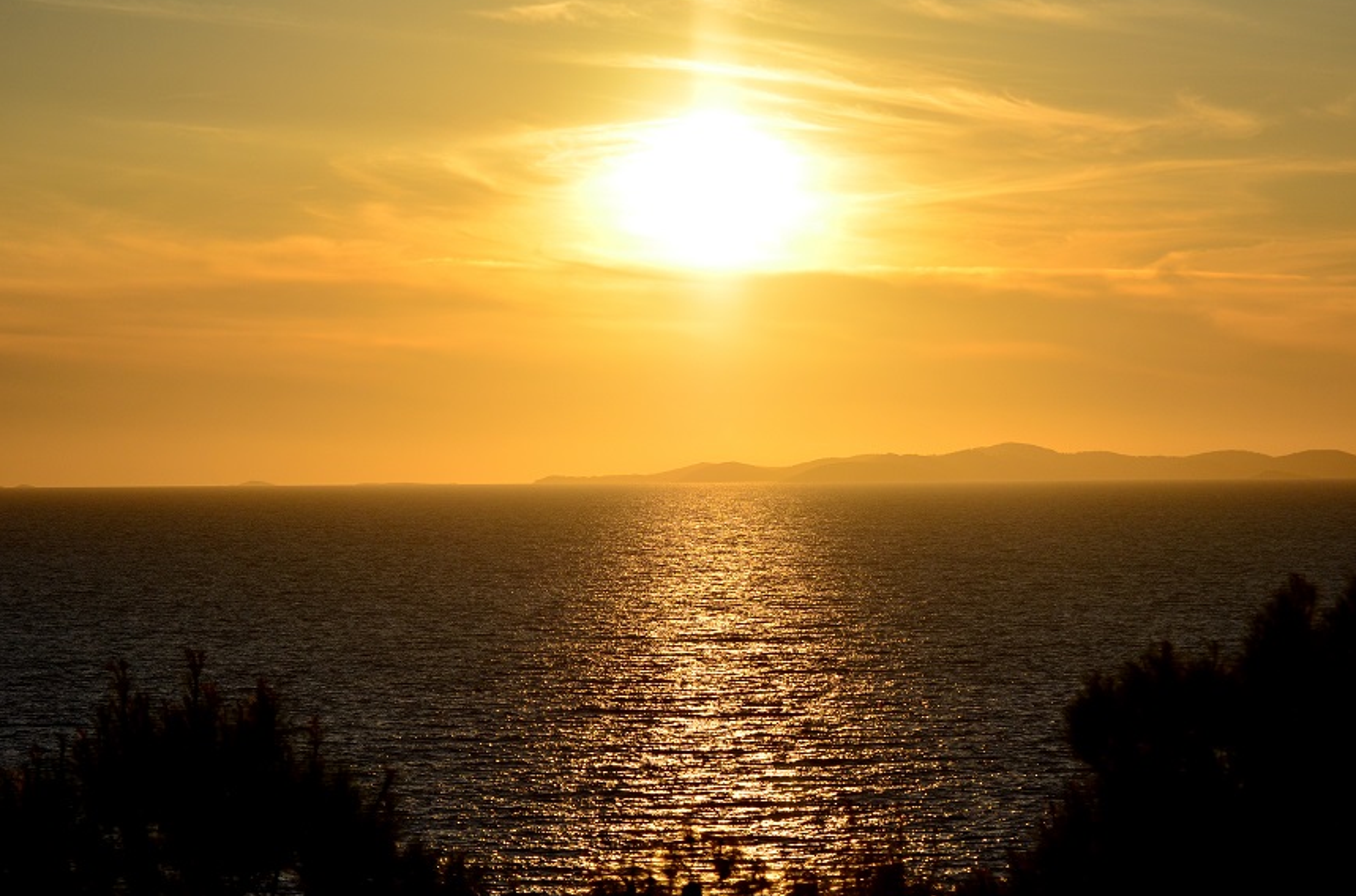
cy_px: 510
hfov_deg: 13.7
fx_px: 5635
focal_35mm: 150
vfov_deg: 9.1
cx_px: 785
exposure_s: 1/8000
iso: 280
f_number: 5.6
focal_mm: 86
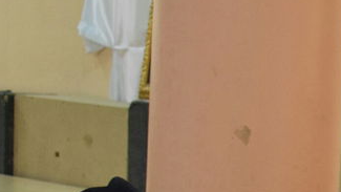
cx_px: 664
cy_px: 309
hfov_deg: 11.5
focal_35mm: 169
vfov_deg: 7.0
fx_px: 1531
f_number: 4
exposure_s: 1/60
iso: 1100
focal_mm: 25
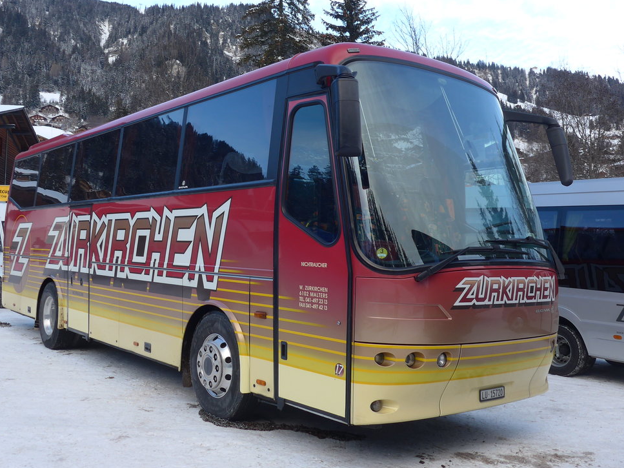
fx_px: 649
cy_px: 191
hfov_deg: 51.3
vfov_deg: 39.5
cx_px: 295
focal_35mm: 36
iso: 80
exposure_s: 1/320
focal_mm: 6
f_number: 2.8
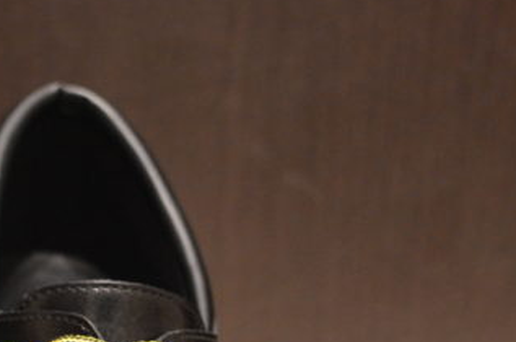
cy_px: 489
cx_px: -257
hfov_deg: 11.6
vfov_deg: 7.9
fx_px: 2426
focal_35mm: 170
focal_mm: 35
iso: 1800
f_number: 2.8
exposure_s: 1/30
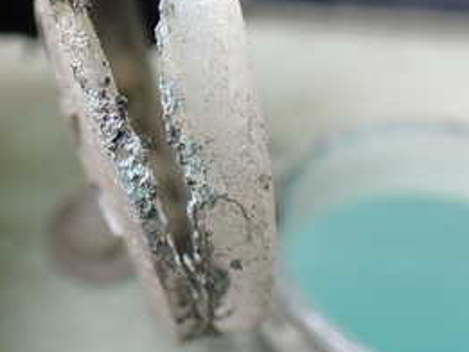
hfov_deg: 27.6
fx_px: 935
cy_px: 18
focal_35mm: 69
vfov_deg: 20.8
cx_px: 92
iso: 160
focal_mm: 5.4
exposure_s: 1/125
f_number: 2.3
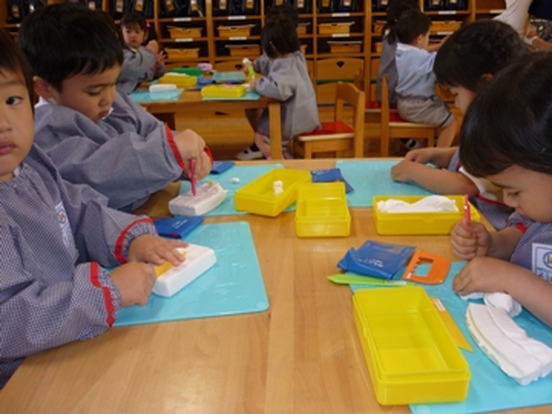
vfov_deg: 42.9
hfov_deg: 55.4
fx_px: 526
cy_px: 207
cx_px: 276
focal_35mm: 33
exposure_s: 1/30
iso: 100
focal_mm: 5.5
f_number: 2.8
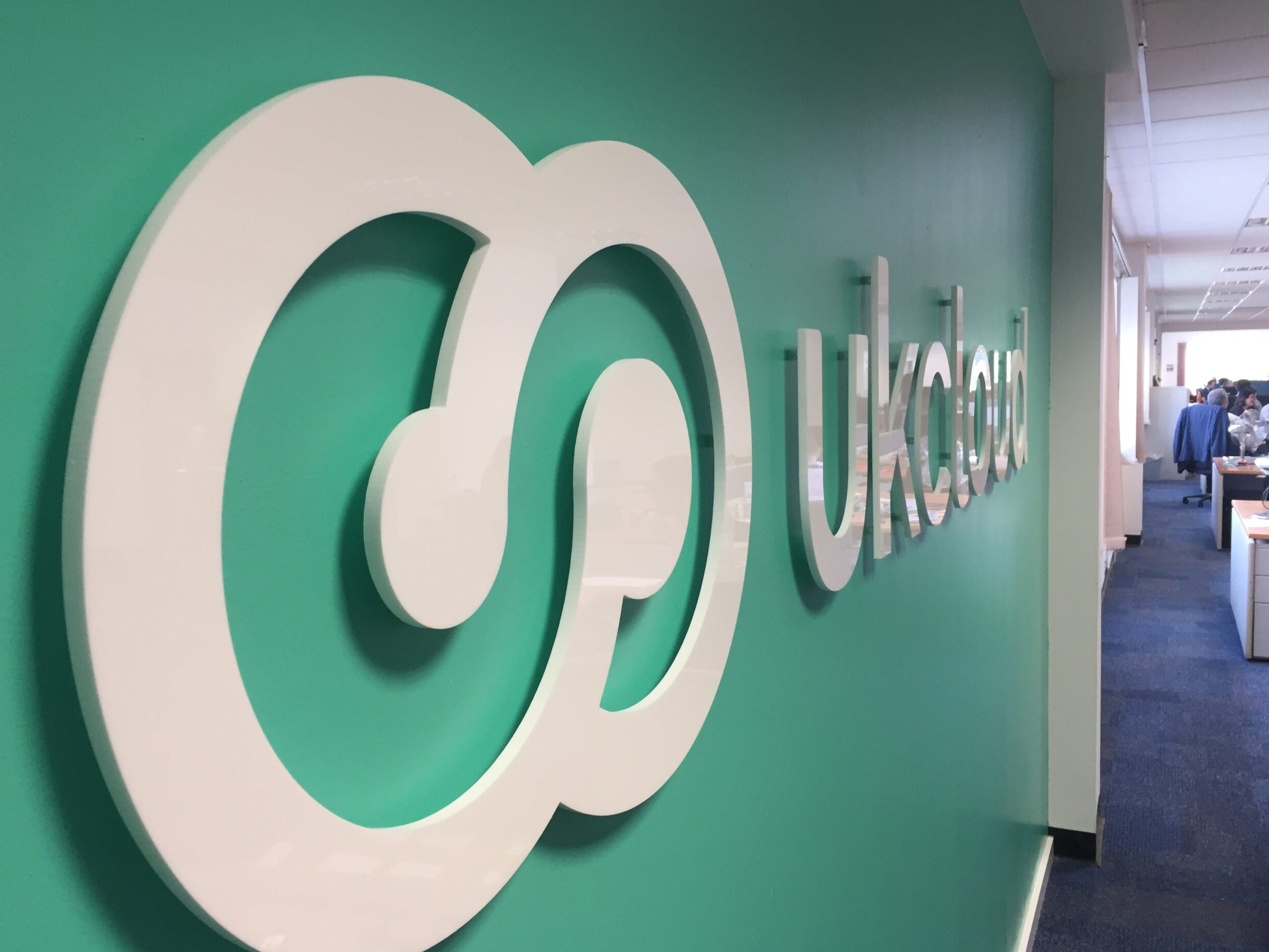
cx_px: 634
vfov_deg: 46.8
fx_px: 1100
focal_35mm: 30
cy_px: 479
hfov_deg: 60.0
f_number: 2.2
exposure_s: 1/33
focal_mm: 4.15
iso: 50
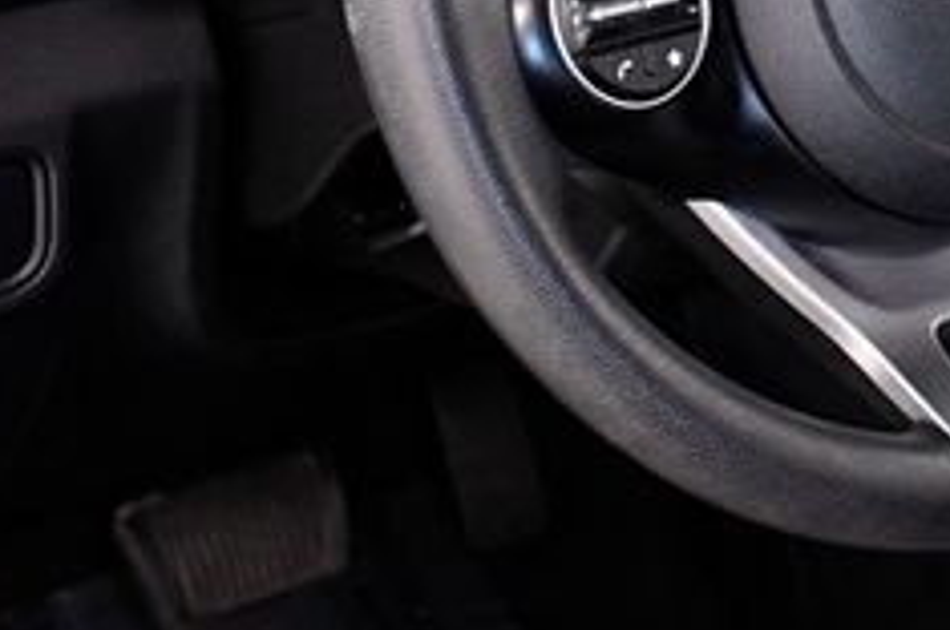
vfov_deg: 10.3
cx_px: 788
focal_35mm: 131
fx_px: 3452
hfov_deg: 15.5
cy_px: -125
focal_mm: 32
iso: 2500
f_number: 4.5
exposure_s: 1/125
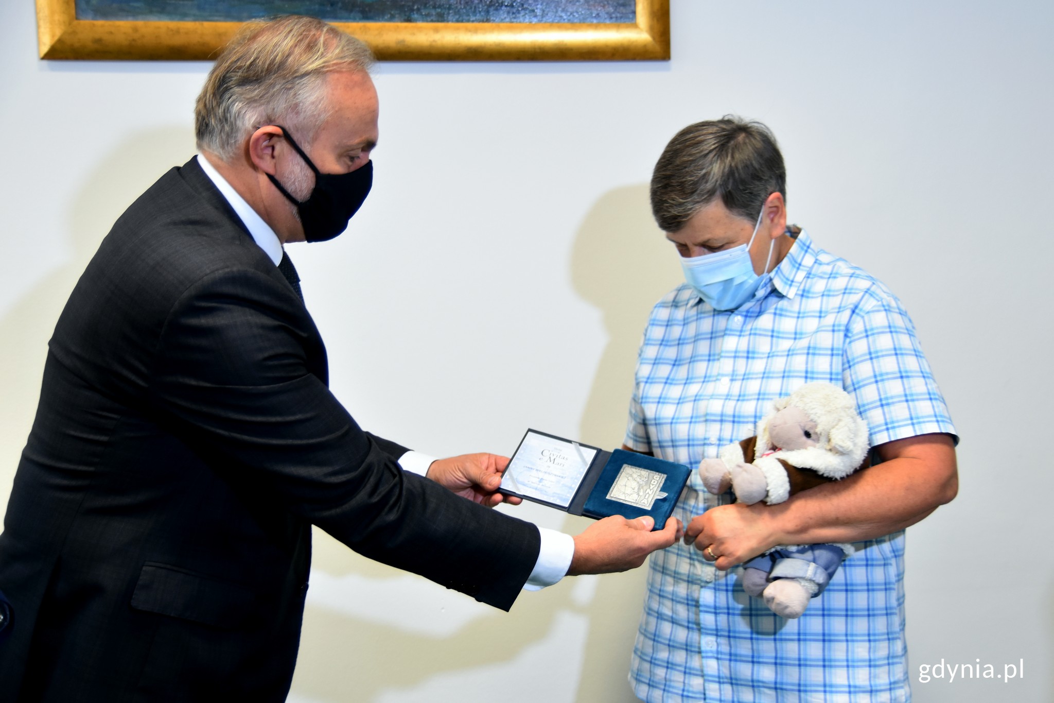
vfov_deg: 34.2
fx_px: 1142
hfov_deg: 49.6
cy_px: 352
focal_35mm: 39
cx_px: 527
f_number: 2.8
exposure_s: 1/80
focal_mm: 26
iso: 640
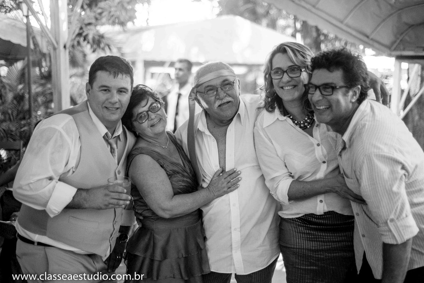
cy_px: 142
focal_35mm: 50
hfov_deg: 39.6
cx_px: 212
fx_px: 589
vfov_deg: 27.0
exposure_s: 1/1000
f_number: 1.8
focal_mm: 50
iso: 2500
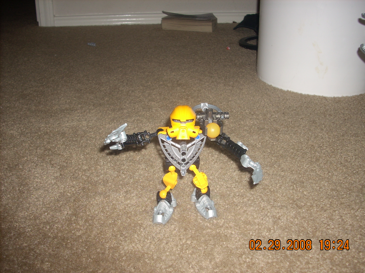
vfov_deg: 38.7
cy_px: 136
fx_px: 390
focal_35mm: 37
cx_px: 182
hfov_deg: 50.1
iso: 64
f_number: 2.8
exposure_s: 1/60
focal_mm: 6.2
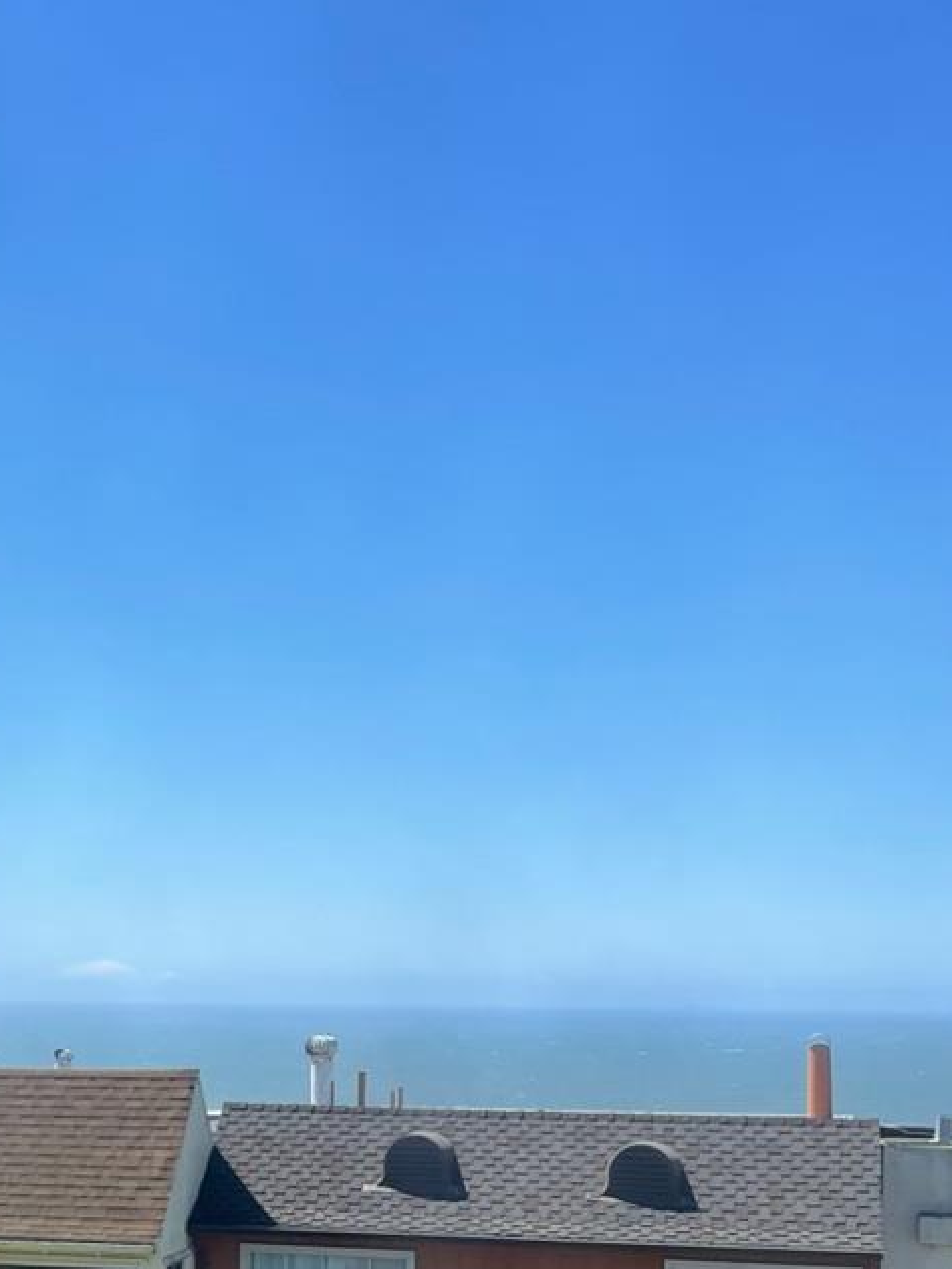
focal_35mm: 62
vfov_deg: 30.3
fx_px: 2273
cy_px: 1045
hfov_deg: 23.1
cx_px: 108
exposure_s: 1/3401
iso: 32
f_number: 1.6
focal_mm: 4.2
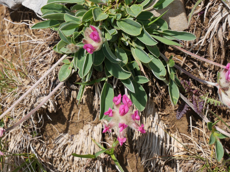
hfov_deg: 12.0
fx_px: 1097
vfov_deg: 9.0
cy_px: 71
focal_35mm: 165
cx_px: 113
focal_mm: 44
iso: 200
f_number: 8
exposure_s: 1/400
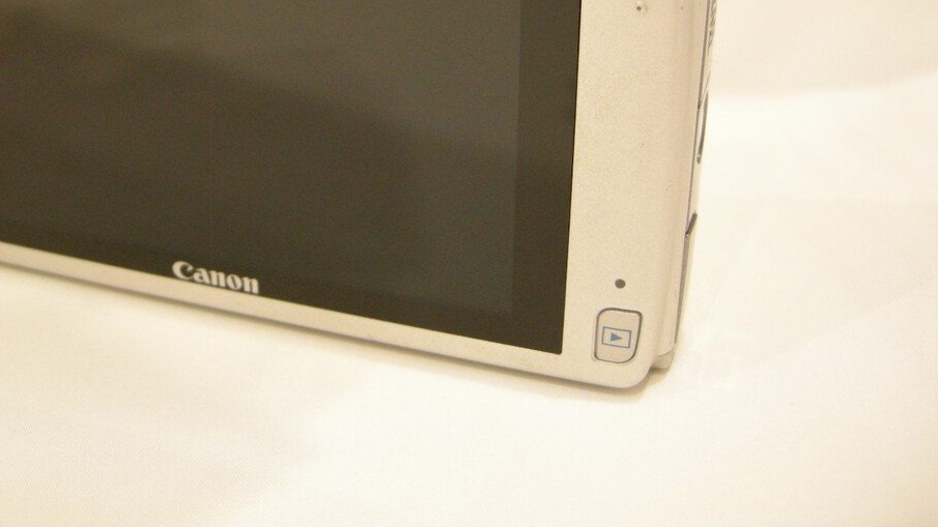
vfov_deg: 22.6
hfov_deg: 39.6
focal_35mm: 52
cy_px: 66
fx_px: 1293
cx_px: 347
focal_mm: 7.5
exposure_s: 1/60
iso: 279
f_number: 2.7
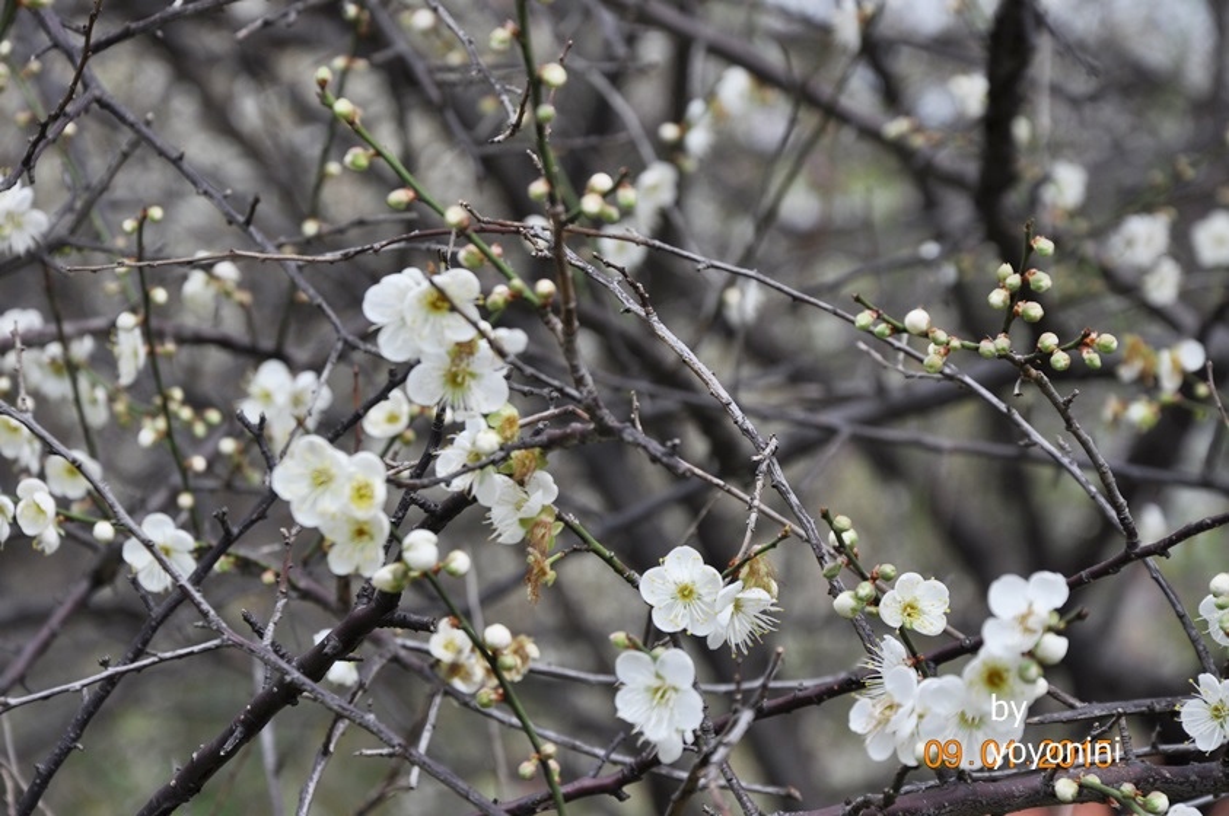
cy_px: 408
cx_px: 614
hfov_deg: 13.1
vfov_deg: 8.7
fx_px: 5371
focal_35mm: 158
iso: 200
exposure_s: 1/250
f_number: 8
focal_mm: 105
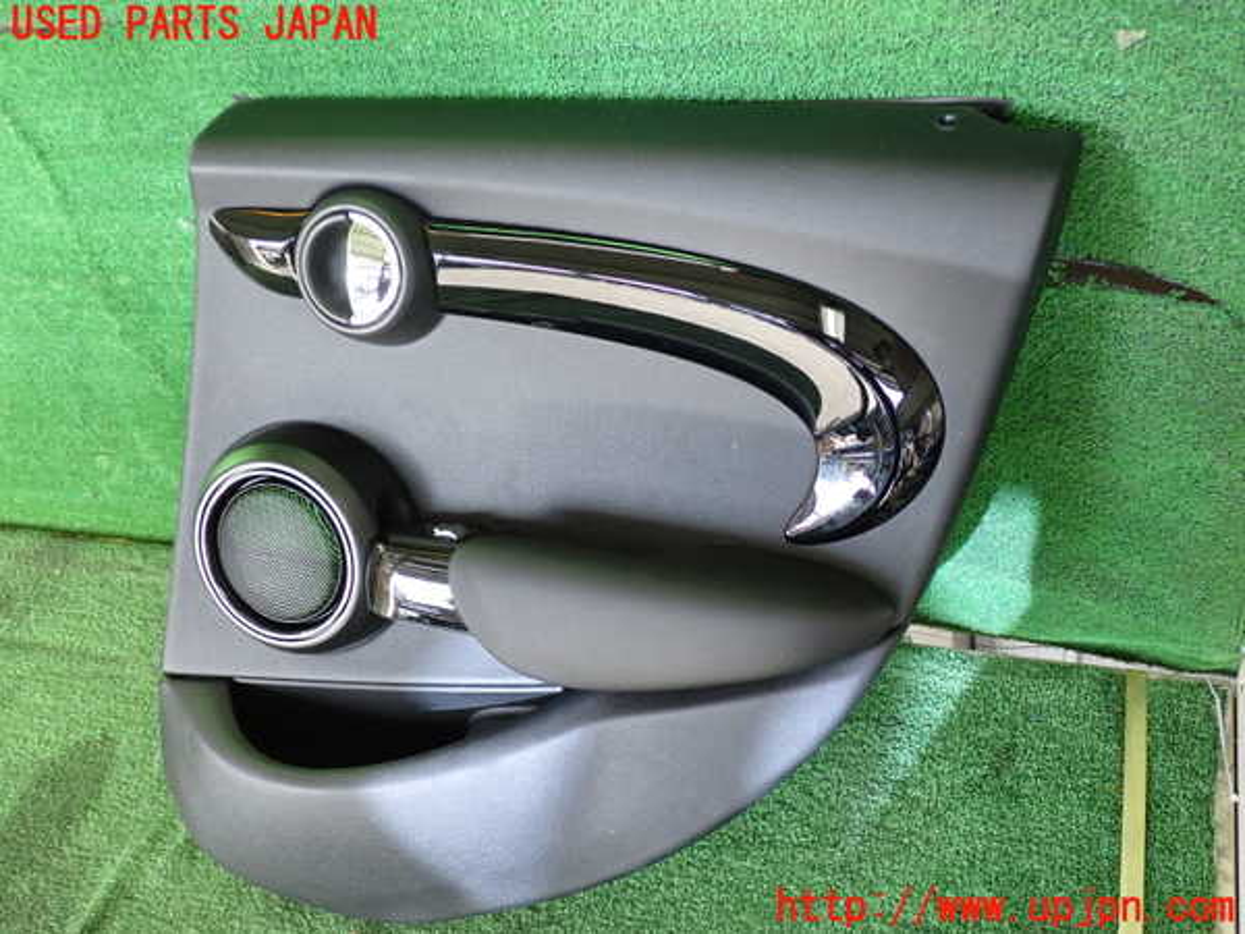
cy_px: 467
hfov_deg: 51.4
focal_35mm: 36
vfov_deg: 39.7
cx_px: 622
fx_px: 1295
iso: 500
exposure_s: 1/125
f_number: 2.5
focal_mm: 6.37
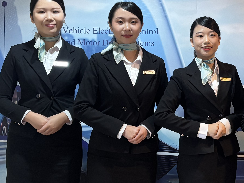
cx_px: 223
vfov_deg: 18.0
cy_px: 92
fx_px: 578
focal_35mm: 82
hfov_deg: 23.2
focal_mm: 5.96
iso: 200
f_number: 1.6
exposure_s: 1/60
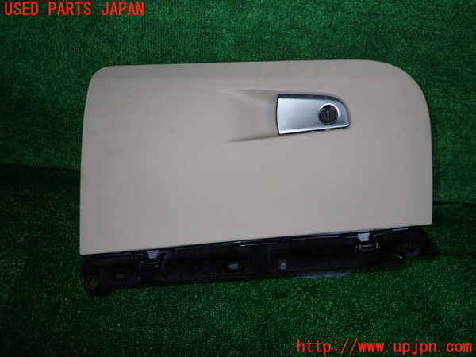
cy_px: 178
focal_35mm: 25
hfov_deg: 69.4
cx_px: 238
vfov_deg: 54.9
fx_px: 344
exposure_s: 1/30
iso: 100
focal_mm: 4.5
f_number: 5.6
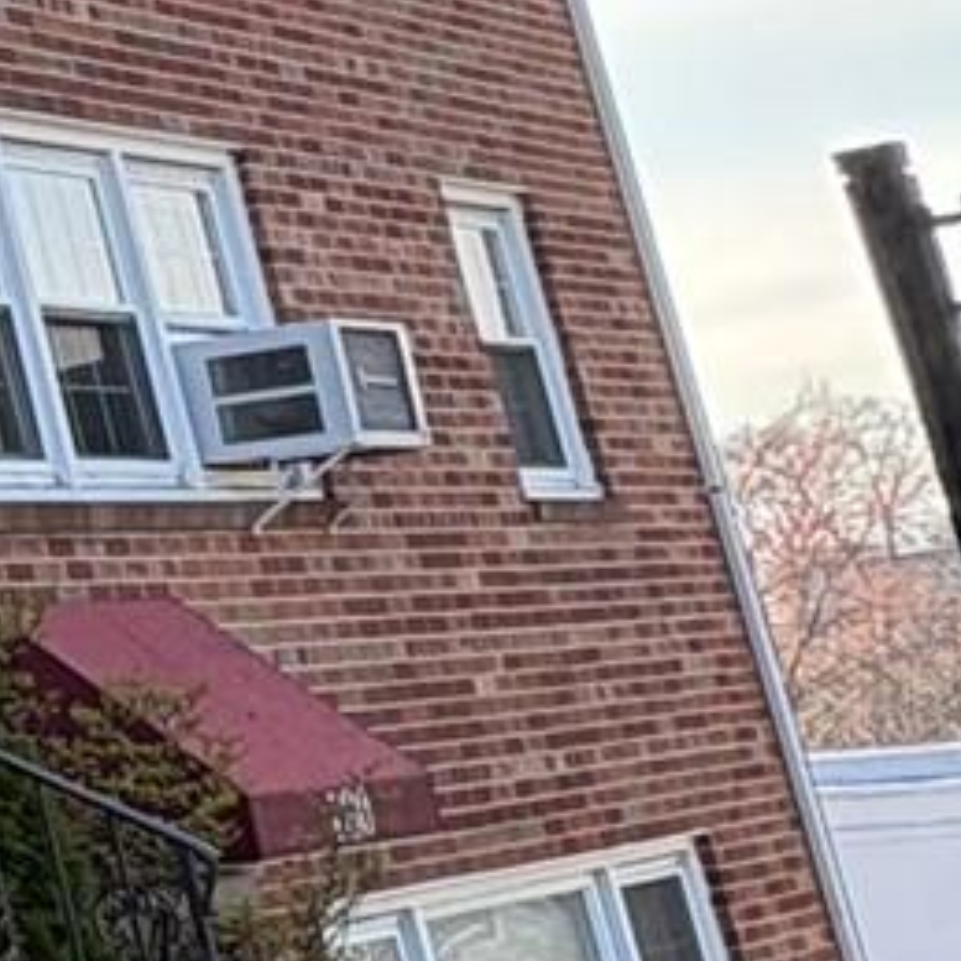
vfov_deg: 17.5
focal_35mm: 98
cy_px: 119
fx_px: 3078
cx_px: -1681
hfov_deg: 12.0
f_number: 2.2
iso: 50
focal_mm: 2.22
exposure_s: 1/448
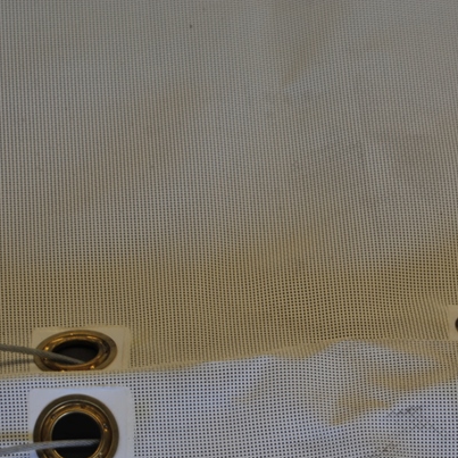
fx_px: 3877
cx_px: 366
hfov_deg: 6.8
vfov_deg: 6.7
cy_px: 385
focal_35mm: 259
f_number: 5.6
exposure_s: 1/125
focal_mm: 120
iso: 200
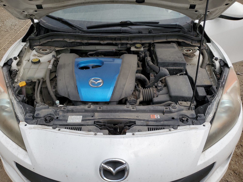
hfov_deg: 67.3
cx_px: 122
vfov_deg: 53.1
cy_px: 91
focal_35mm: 26
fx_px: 183
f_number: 1.5
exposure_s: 1/2000
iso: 50
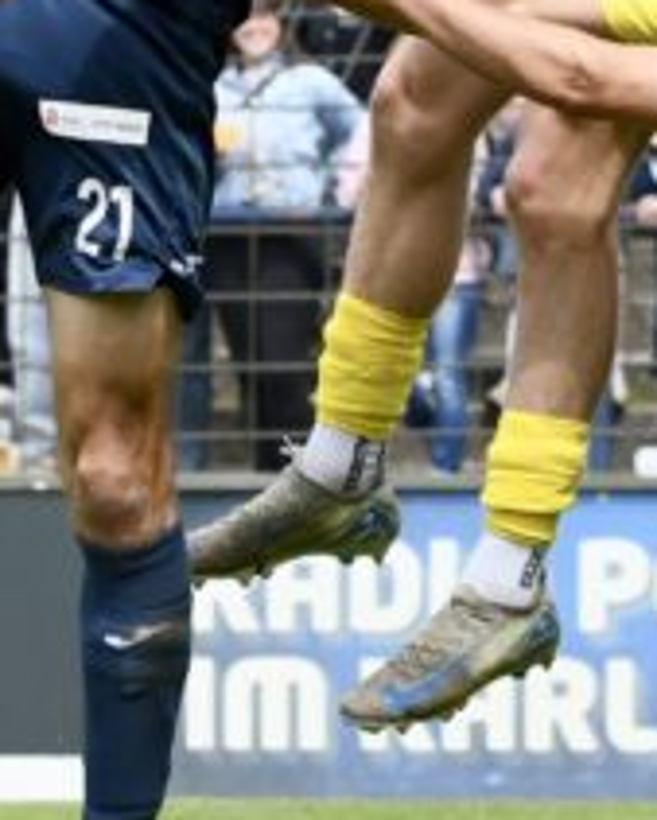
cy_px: 196
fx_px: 17148
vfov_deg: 2.7
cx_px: 183
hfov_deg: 2.2
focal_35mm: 706
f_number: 8
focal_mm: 155
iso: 1250
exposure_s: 1/1600
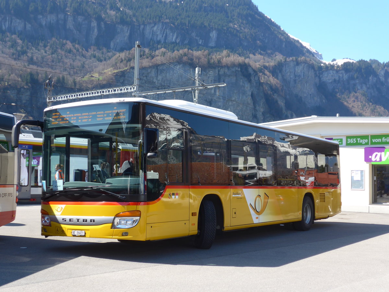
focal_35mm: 52
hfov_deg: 36.8
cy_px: 146
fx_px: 584
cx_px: 194
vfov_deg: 28.0
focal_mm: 10.7
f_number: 3.3
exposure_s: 1/500
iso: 80
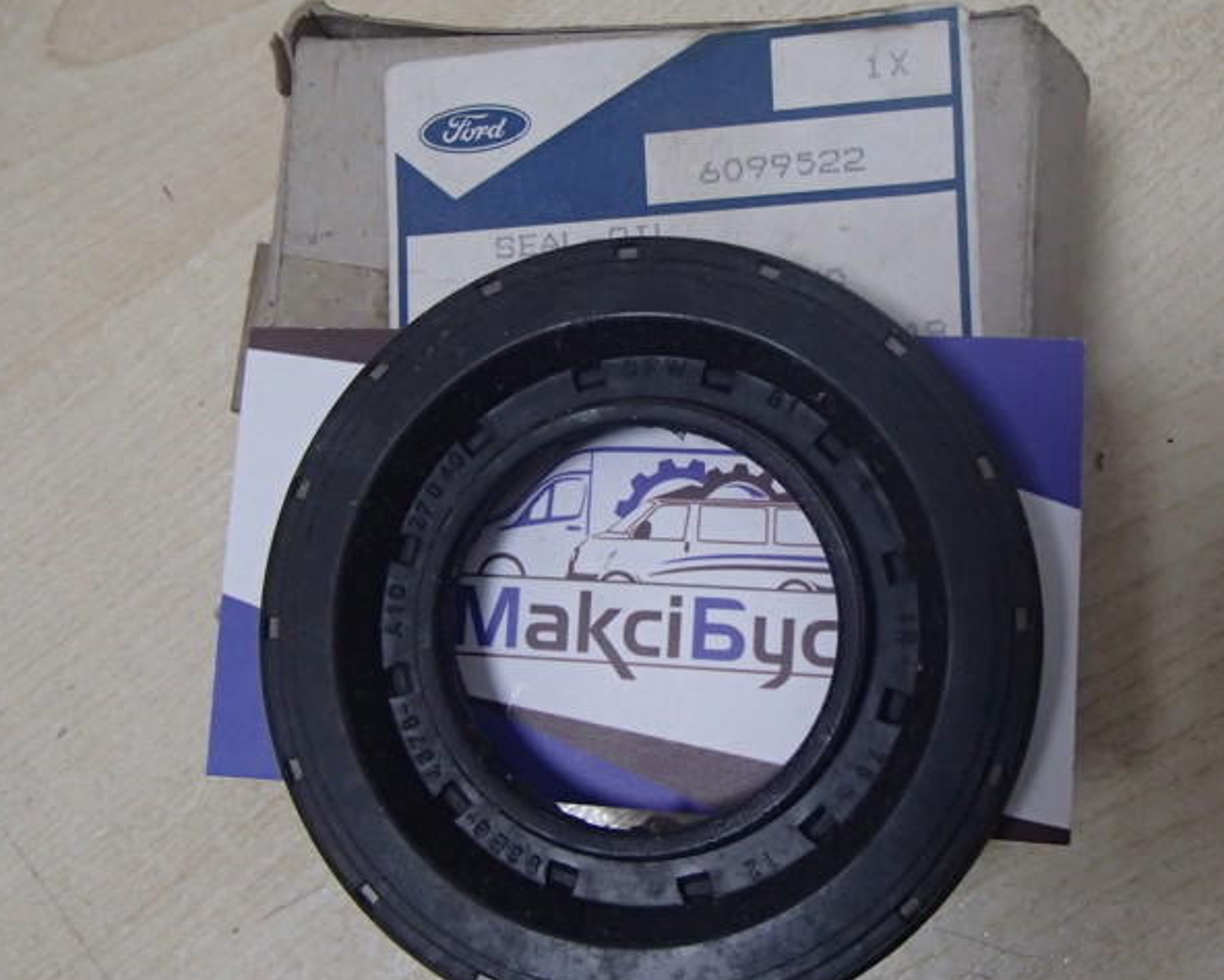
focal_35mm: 39
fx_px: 1413
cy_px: 491
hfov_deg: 46.8
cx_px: 653
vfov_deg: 38.2
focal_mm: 6.64
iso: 800
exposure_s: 1/60
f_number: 4.7
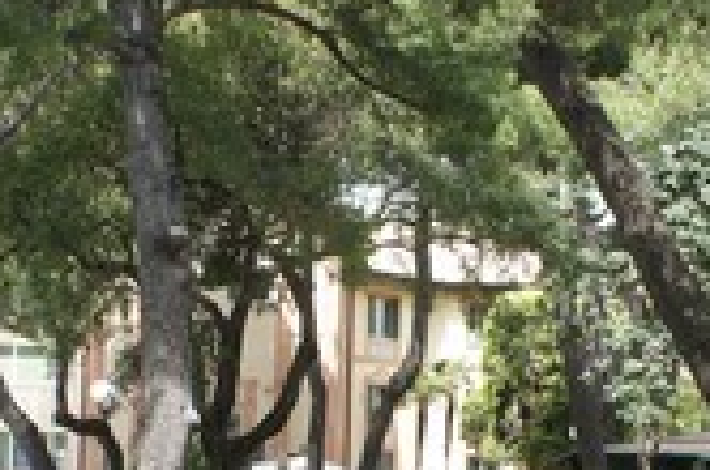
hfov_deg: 27.0
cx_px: 419
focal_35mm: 75
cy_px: 397
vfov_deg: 17.9
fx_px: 1476
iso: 320
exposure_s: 1/250
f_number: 7.1
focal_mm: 18
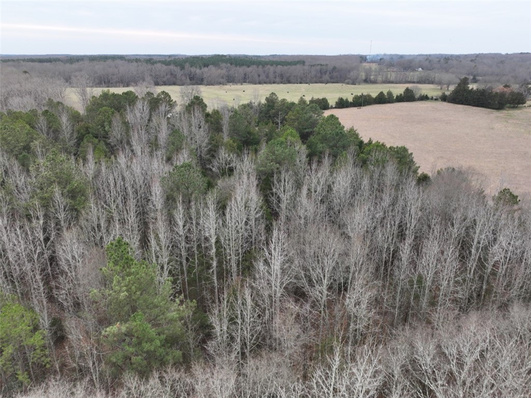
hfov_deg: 71.6
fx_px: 368
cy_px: 199
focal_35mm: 24
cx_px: 266
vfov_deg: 56.8
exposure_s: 1/60
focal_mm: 12.29
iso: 200
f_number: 2.8
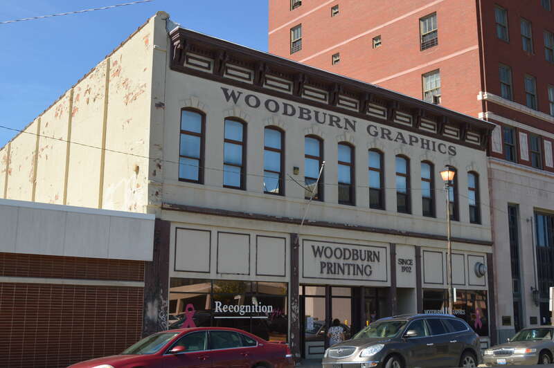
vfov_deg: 34.2
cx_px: 277
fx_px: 600
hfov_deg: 49.6
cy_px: 184
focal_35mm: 39
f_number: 8
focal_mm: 26
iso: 100
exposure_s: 1/250
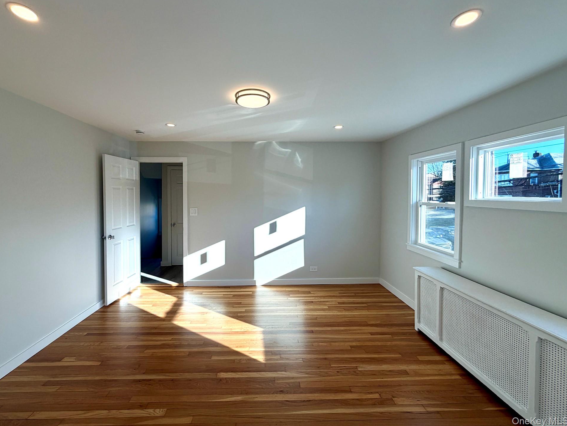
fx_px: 246
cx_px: 269
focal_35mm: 15
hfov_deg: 98.1
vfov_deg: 81.7
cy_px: 200
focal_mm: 2.22
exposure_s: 1/346
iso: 50
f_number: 2.2
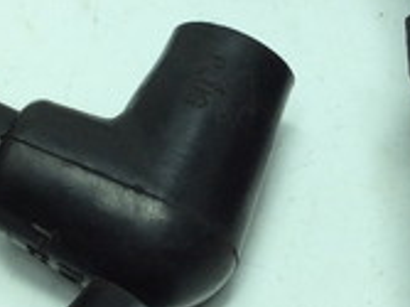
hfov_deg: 17.1
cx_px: 275
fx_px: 1361
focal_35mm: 115
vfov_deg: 12.9
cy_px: 128
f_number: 2.4
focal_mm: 3.3
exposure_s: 1/367
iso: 32
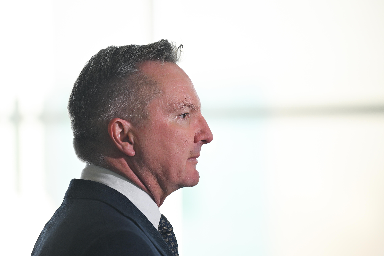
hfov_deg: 10.5
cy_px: 128
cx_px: 192
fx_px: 2080
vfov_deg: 7.0
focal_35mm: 195
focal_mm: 195
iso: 640
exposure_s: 1/800
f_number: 2.8
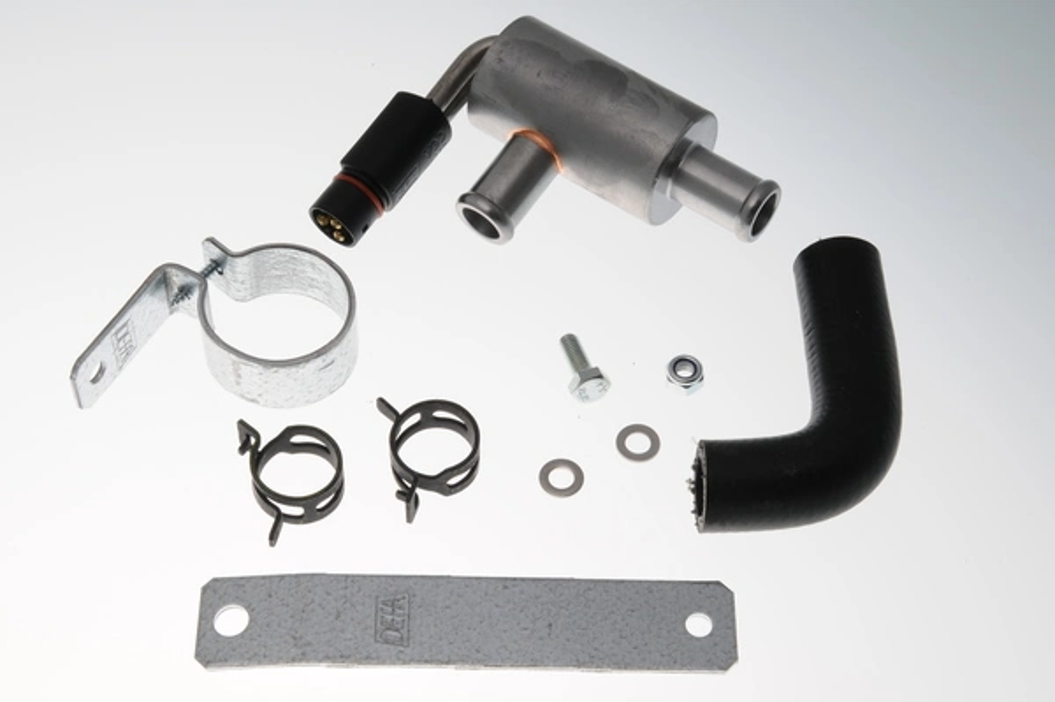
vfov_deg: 16.2
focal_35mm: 84
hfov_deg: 24.2
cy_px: 351
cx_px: 528
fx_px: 2460
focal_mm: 56
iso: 200
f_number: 18
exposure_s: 1/125
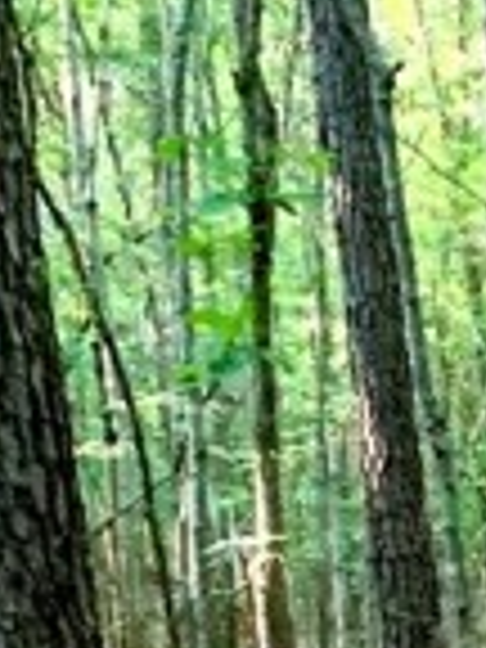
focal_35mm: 139
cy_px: 1220
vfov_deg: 12.7
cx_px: 1138
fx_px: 2602
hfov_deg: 9.6
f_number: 1.8
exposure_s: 1/52
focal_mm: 4.25
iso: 400
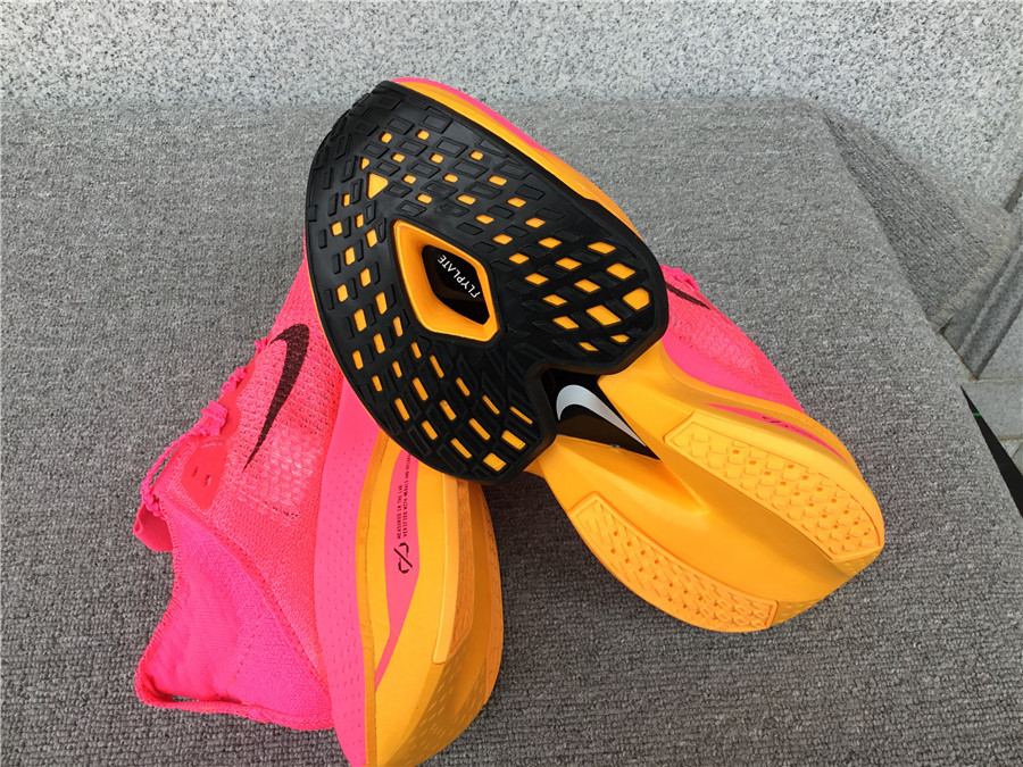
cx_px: 512
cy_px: 384
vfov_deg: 45.4
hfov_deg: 58.4
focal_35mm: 31
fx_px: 916
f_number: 2.4
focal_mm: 3.3
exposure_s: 1/120
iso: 25
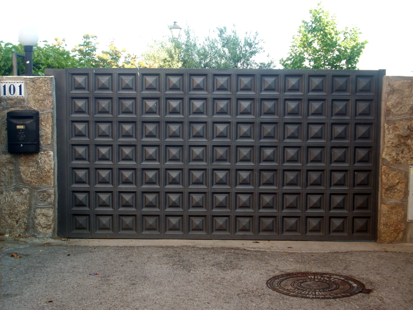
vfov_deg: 27.0
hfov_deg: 35.5
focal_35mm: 54
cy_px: 155
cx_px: 206
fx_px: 644
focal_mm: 9
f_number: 3.4
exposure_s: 1/81.3
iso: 64
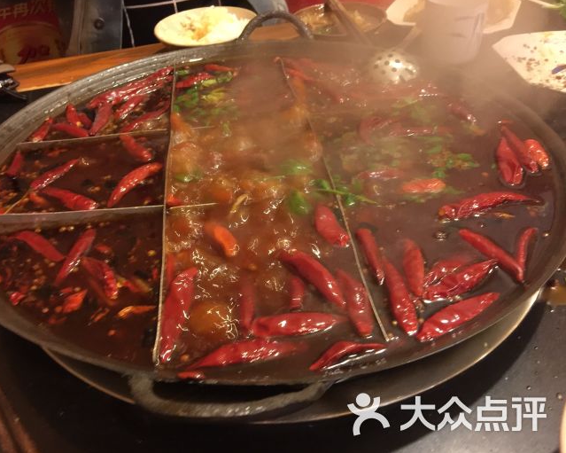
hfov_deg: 57.1
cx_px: 260
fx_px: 519
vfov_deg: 47.1
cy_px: 227
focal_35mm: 31
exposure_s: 1/4
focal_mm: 4.15
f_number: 2.2
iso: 100
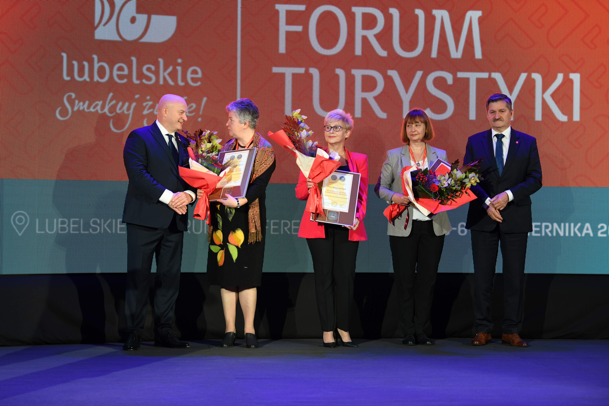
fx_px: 1269
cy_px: 203
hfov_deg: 27.0
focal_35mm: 75
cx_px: 304
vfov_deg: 18.2
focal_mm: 75
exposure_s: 1/160
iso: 1250
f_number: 2.8
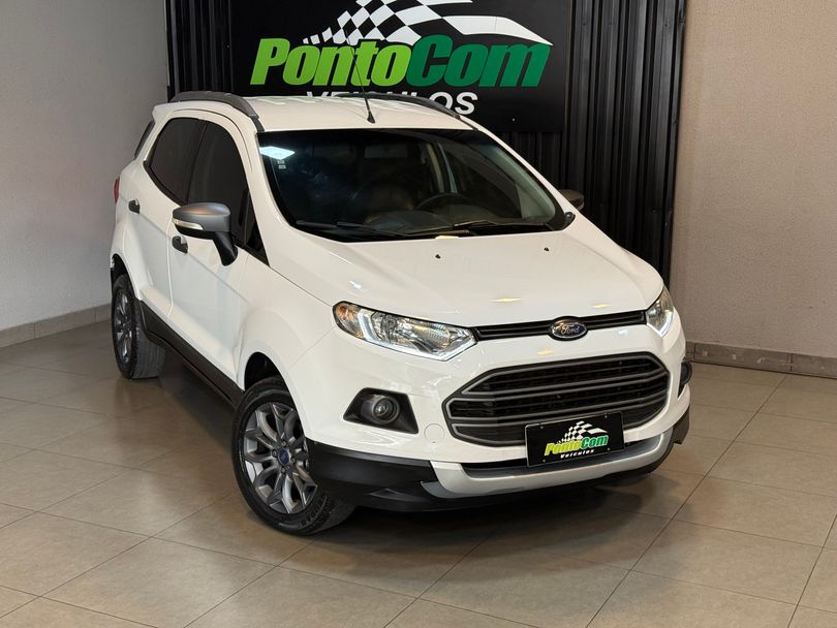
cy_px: 314
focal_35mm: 48
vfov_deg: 30.3
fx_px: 1161
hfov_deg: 39.6
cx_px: 418
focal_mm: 6.76
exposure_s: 1/60
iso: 100
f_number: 1.78
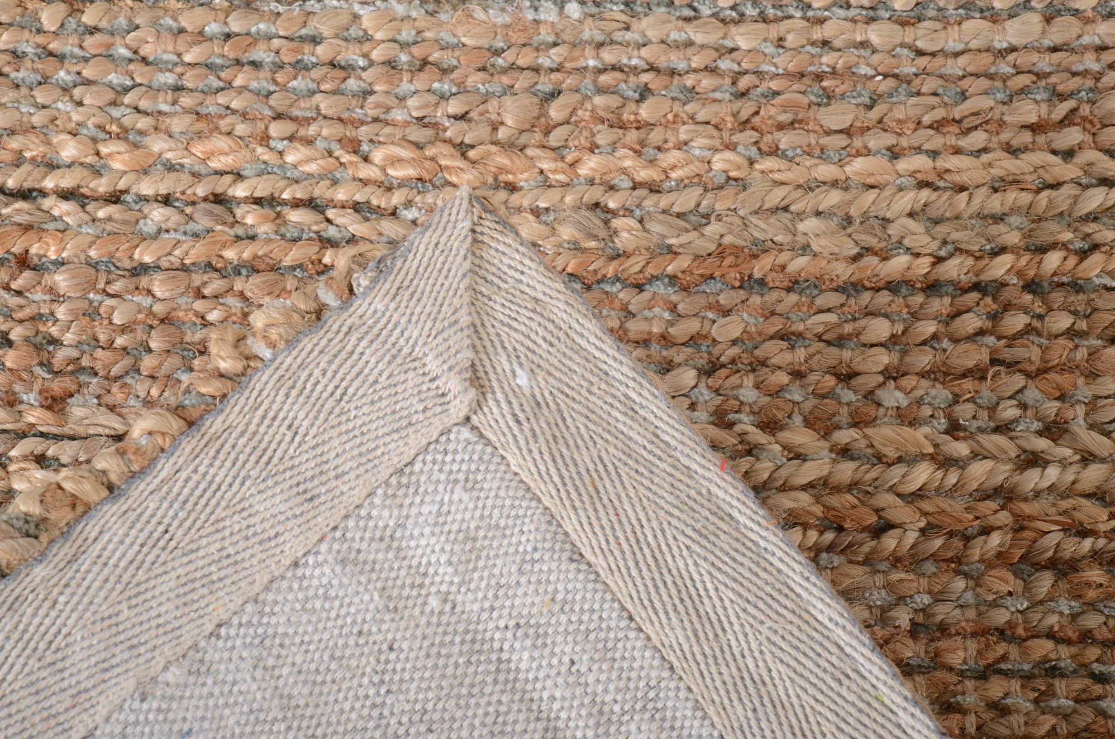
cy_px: 370
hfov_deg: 13.1
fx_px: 4868
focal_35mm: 158
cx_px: 558
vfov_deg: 8.7
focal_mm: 105
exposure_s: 1/200
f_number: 13
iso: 125
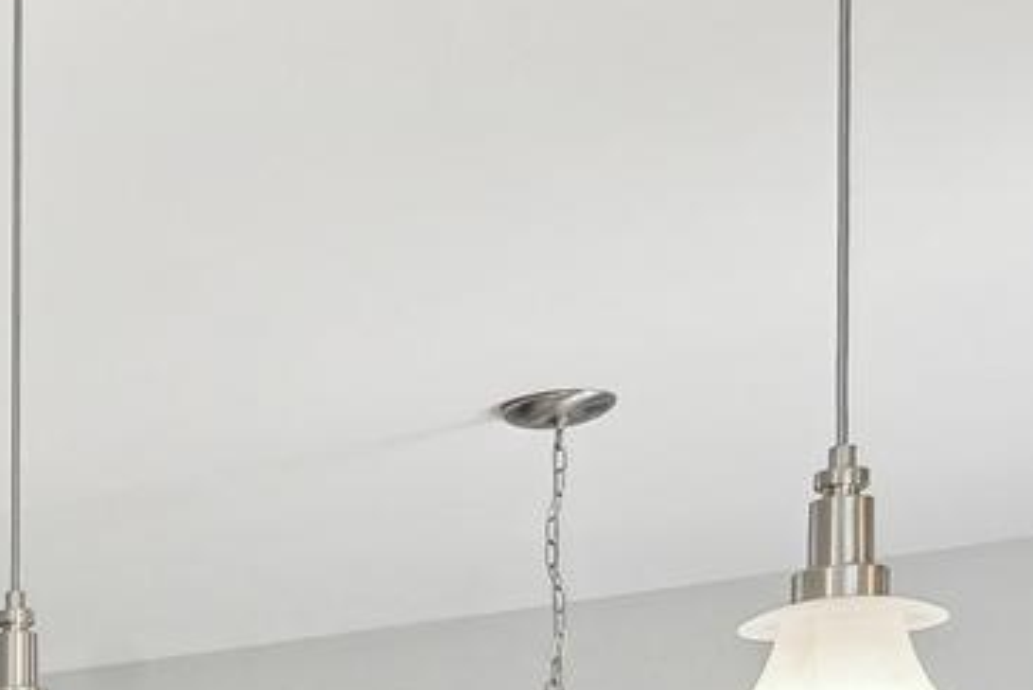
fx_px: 2583
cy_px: 1208
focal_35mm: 90
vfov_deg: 13.7
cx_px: -922
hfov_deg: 17.5
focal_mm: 16
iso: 640
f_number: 9
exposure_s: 1/50
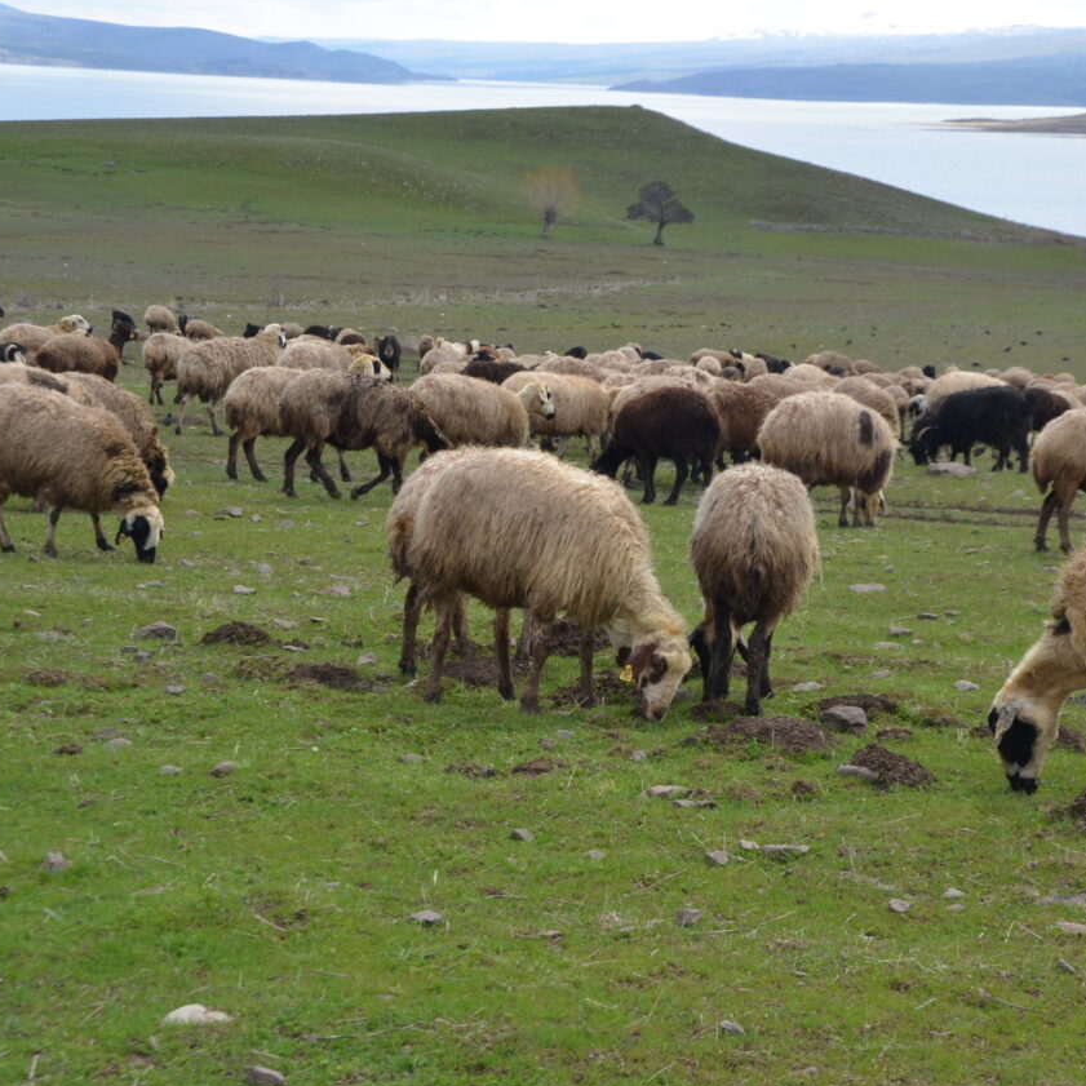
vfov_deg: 18.7
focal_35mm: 93
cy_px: 542
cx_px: 744
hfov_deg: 18.6
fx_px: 3301
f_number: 8
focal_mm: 48
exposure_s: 1/250
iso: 200
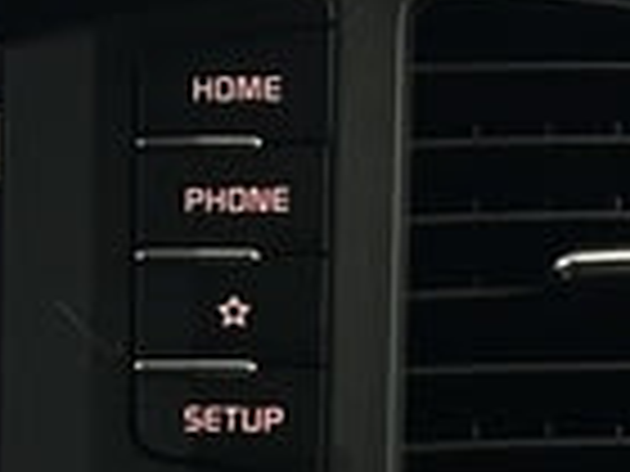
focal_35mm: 308
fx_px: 5606
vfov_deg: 4.8
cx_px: -490
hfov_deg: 6.3
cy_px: 883
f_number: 1.78
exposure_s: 1/50
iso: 160
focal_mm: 6.86
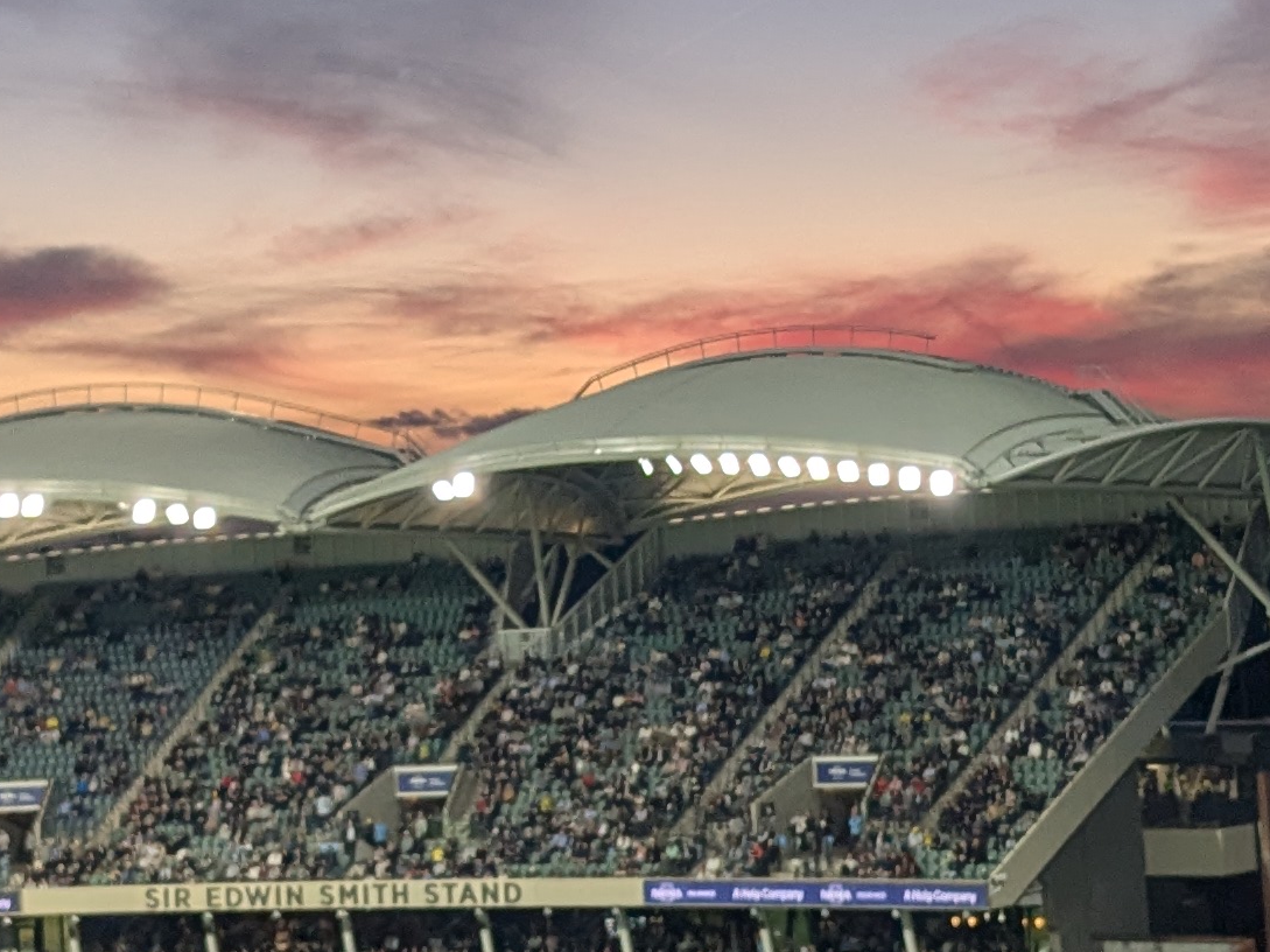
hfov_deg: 19.6
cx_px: 767
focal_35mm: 100
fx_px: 3668
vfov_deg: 14.7
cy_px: 264
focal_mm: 4.38
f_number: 1.73
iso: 79
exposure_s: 1/217
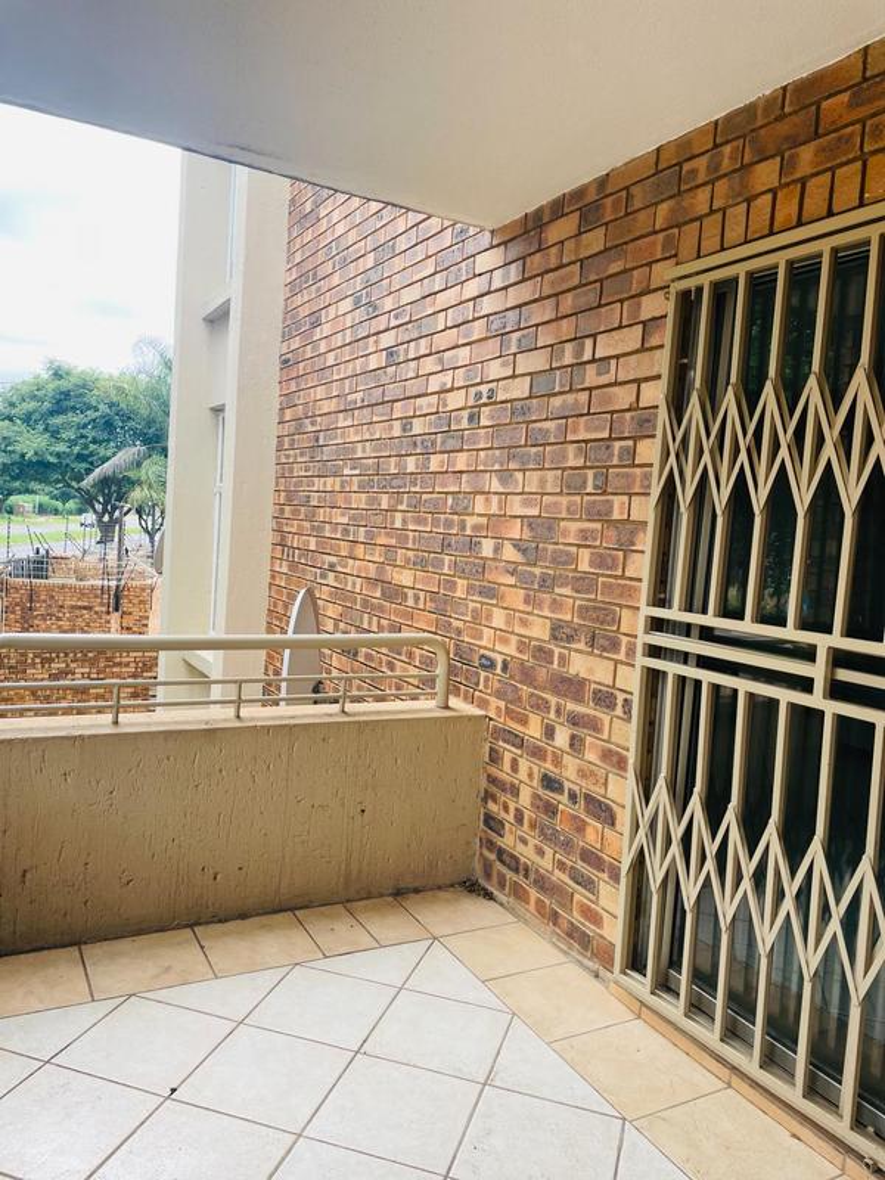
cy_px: 590
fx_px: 886
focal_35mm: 26
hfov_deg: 53.1
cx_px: 442
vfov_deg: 67.3
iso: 50
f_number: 1.6
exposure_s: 1/401
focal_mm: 4.2
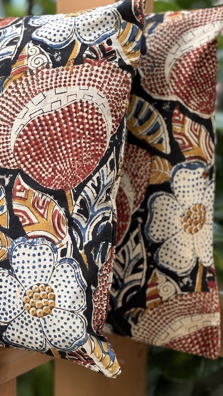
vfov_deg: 19.6
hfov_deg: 11.1
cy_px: 163
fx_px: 1145
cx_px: 50
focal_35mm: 109
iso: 100
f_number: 2.8
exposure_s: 1/99
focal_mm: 9
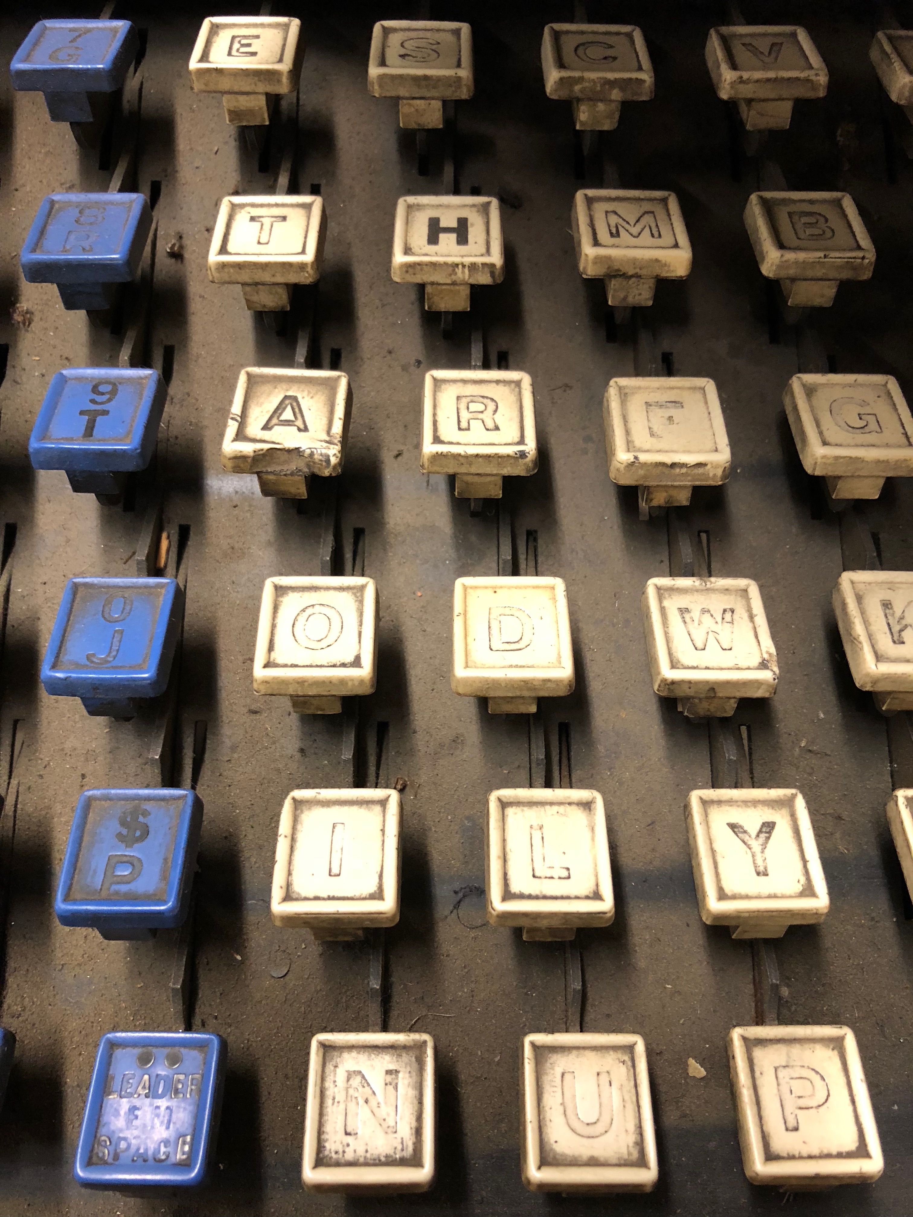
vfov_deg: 63.4
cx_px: 456
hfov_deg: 49.7
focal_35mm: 28
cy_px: 608
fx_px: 985
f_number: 1.8
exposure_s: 1/15
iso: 80
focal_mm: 3.99
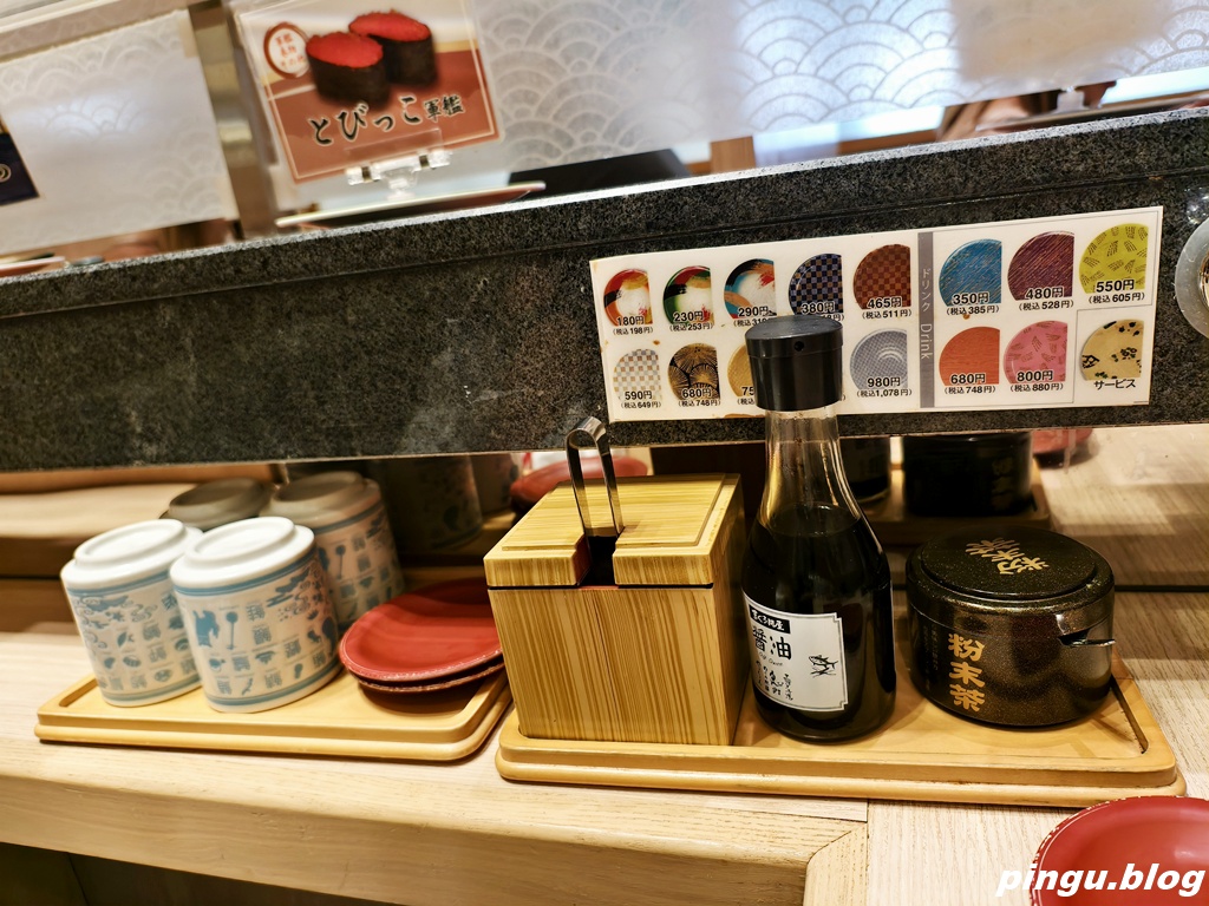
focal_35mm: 23
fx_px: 803
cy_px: 453
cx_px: 604
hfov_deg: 73.9
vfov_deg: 58.9
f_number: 1.57
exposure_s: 1/120
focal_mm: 6.54
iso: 229
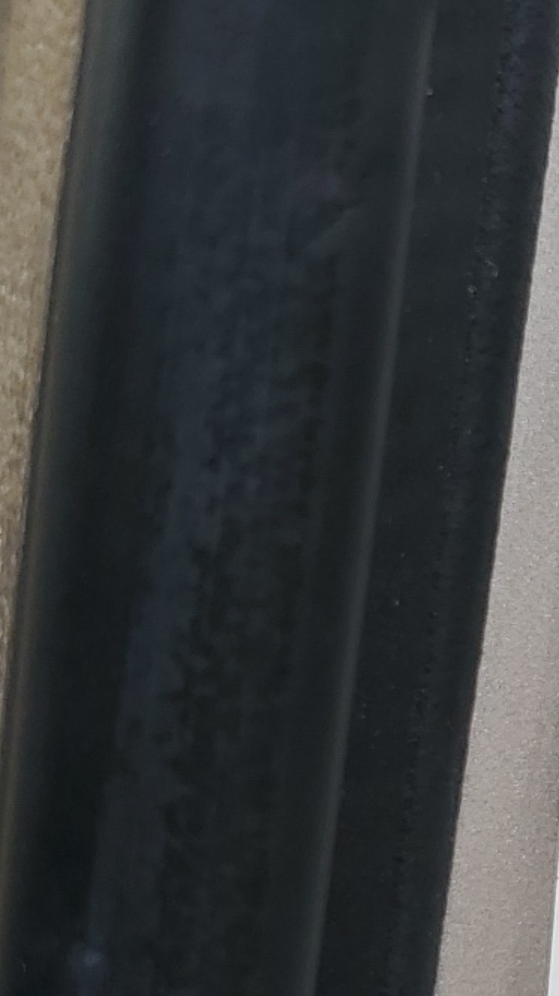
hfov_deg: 12.6
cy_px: 629
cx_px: 823
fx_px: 2400
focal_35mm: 91
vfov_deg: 23.4
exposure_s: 1/526
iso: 50
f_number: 1.5
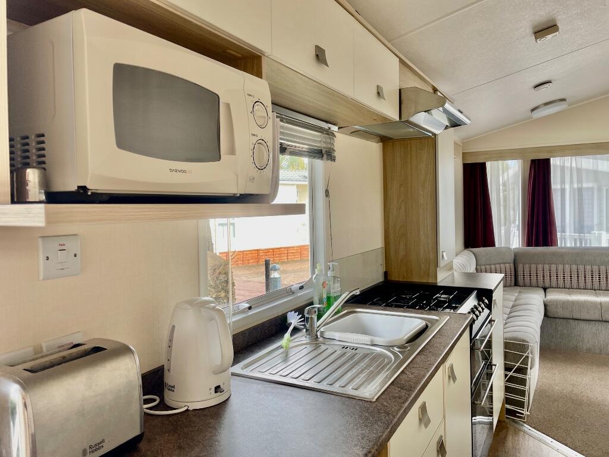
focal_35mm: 26
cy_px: 228
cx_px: 304
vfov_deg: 53.1
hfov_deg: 67.3
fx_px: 457
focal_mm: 4.2
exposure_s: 1/237
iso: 32
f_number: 1.6
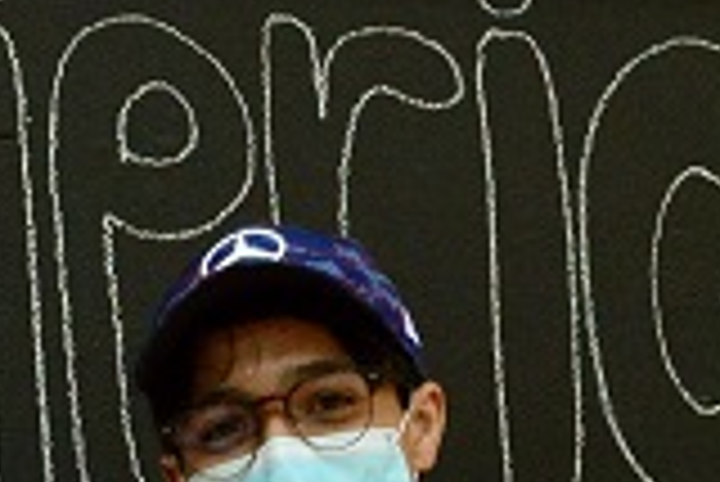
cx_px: -7
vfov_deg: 7.0
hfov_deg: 10.8
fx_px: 3763
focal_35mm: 188
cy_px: 1023
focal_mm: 20
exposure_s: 1/1600
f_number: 5.6
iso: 800
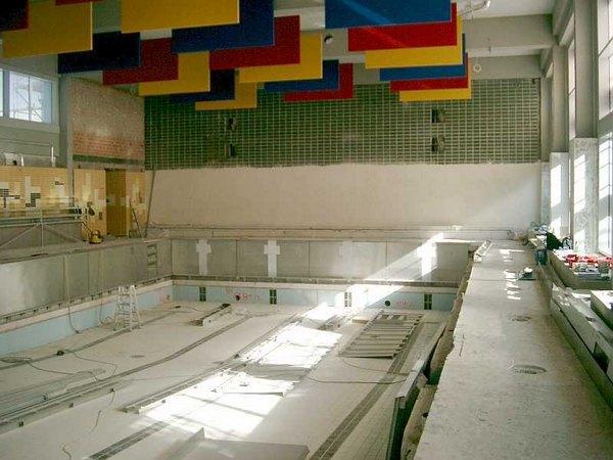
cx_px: 306
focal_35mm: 37
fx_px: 655
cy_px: 230
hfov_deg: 50.1
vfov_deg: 38.7
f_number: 2.6
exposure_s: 1/320
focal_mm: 7.6
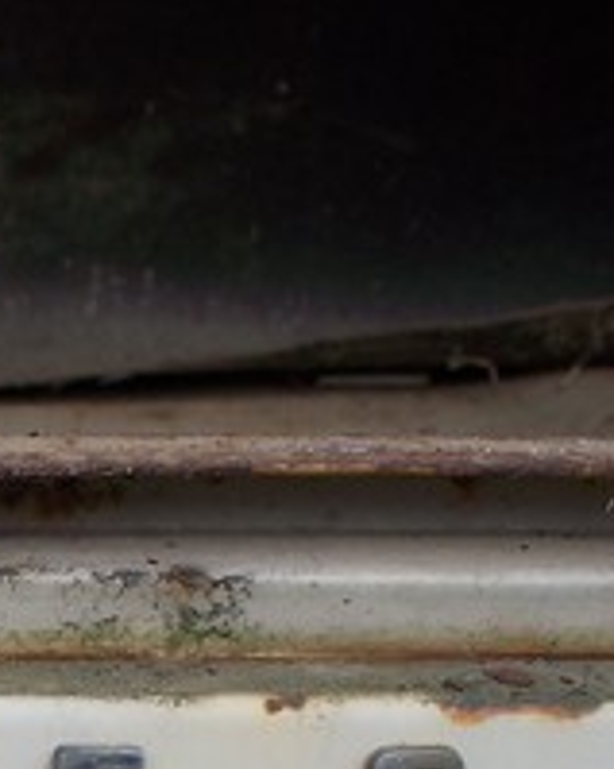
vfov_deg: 16.5
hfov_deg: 13.0
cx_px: -243
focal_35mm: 113
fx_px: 2569
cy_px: 862
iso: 80
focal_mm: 7.54
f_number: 5
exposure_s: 1/320
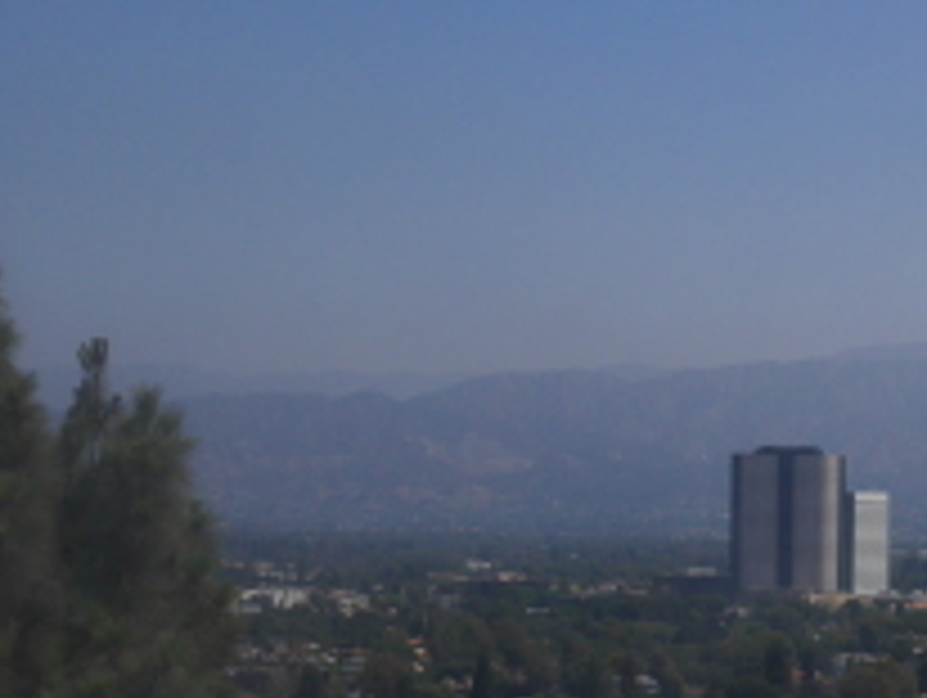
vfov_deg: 15.3
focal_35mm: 97
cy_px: 439
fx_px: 2601
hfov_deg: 19.1
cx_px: 1102
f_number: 11
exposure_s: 1/640
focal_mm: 20
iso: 200
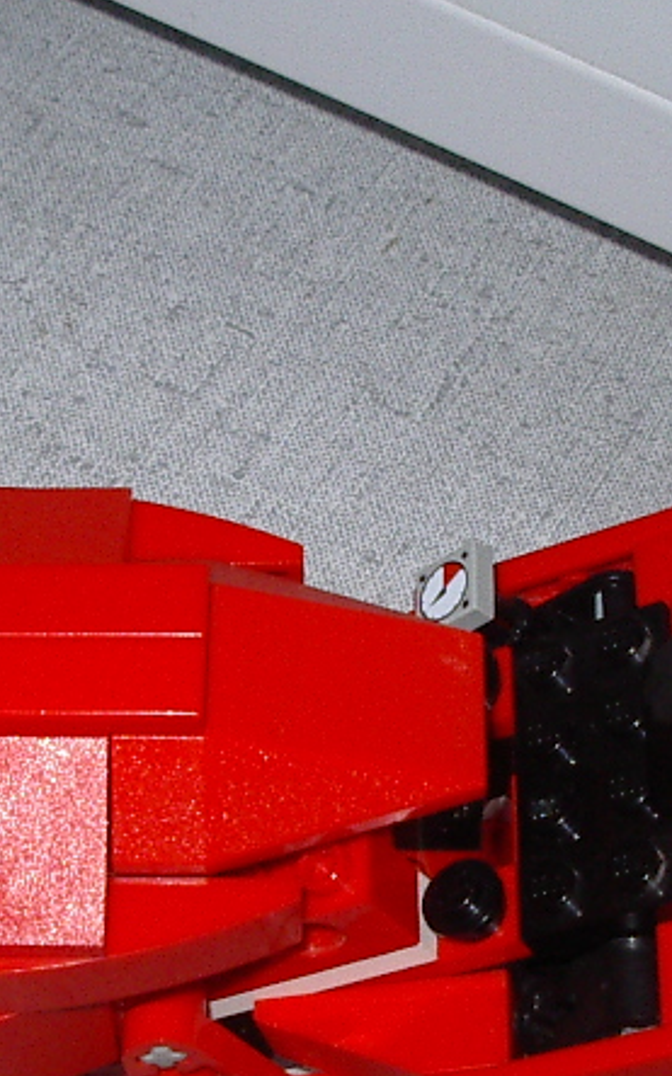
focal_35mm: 93
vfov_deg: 22.2
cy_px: 742
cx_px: 216
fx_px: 2729
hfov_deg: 14.0
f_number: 4.8
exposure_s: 1/60
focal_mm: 5.8
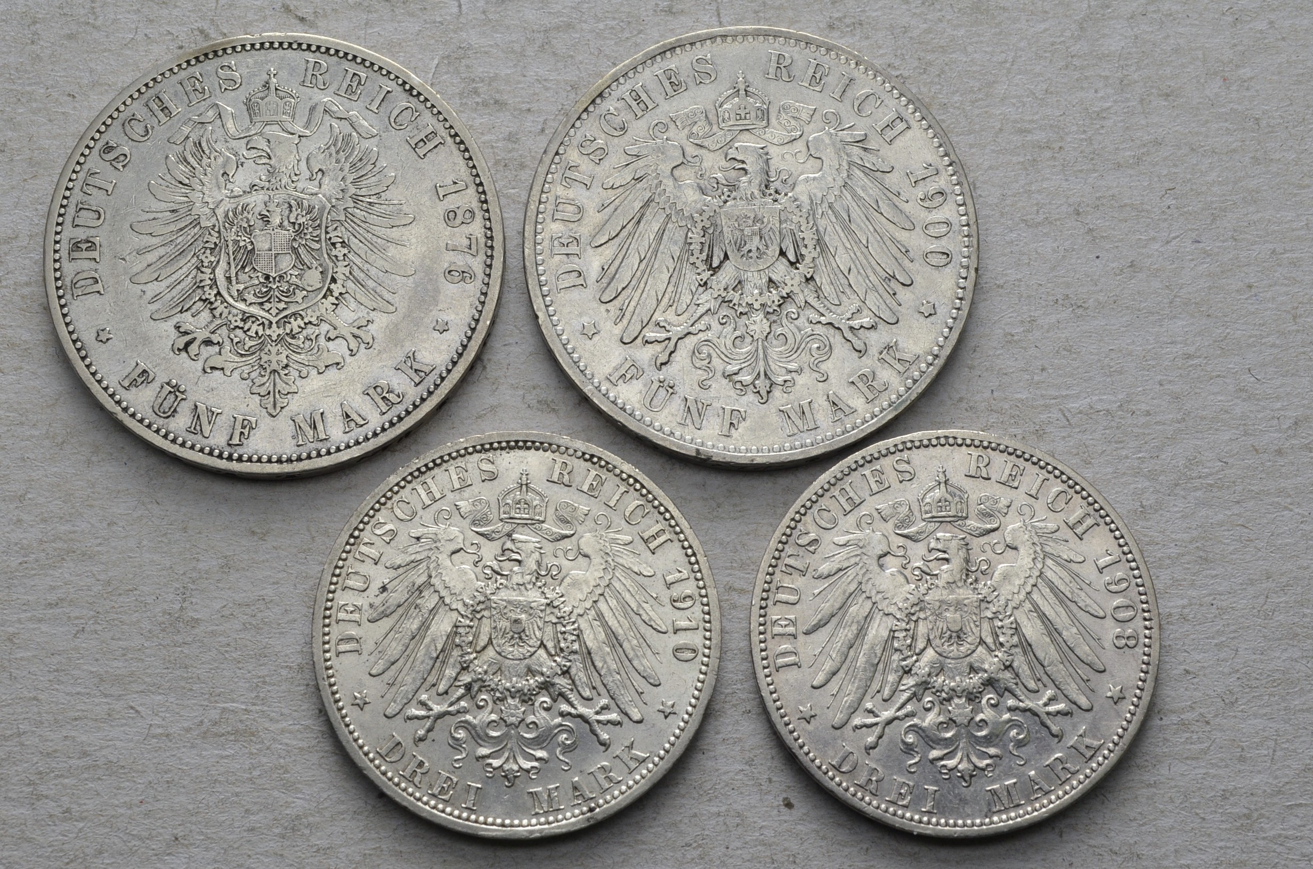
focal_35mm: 63
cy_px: 434
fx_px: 2293
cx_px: 656
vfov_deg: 21.5
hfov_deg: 32.0
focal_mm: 42
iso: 400
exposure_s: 1/250
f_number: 14
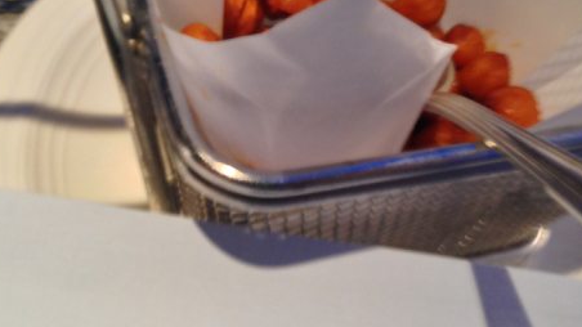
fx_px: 818
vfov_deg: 22.5
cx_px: 286
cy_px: 216
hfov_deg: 39.2
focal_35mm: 53
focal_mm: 4.12
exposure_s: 1/20
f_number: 2.4
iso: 125
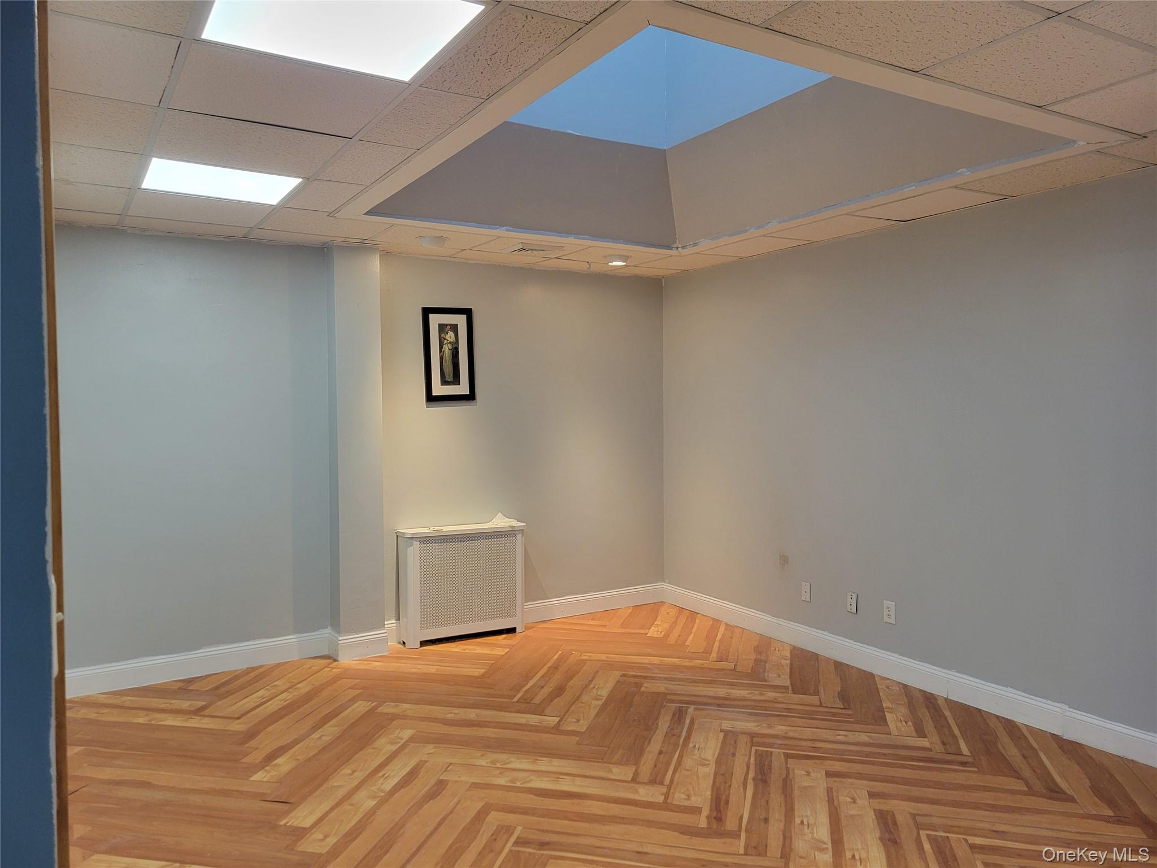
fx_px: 869
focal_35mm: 26
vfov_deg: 53.1
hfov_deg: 67.3
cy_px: 434
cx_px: 578
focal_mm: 5.4
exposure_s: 1/120
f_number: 1.8
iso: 200
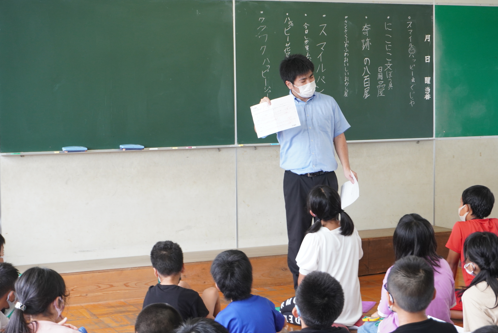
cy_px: 174
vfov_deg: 18.8
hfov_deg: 27.9
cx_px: 259
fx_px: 1004
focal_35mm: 73
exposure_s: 1/60
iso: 640
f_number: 5.6
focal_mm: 45
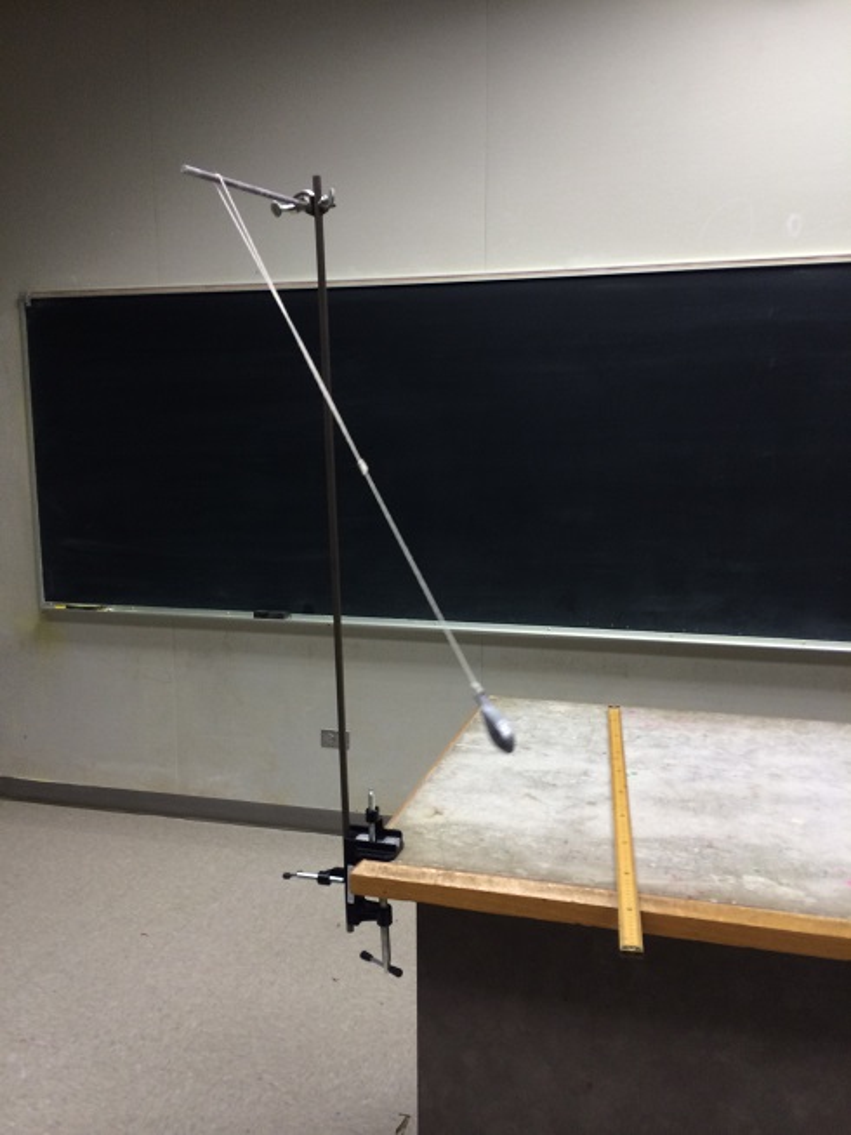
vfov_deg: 60.0
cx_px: 426
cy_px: 568
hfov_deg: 46.8
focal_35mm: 30
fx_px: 983
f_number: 2.2
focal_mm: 4.12
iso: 40
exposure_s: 1/30
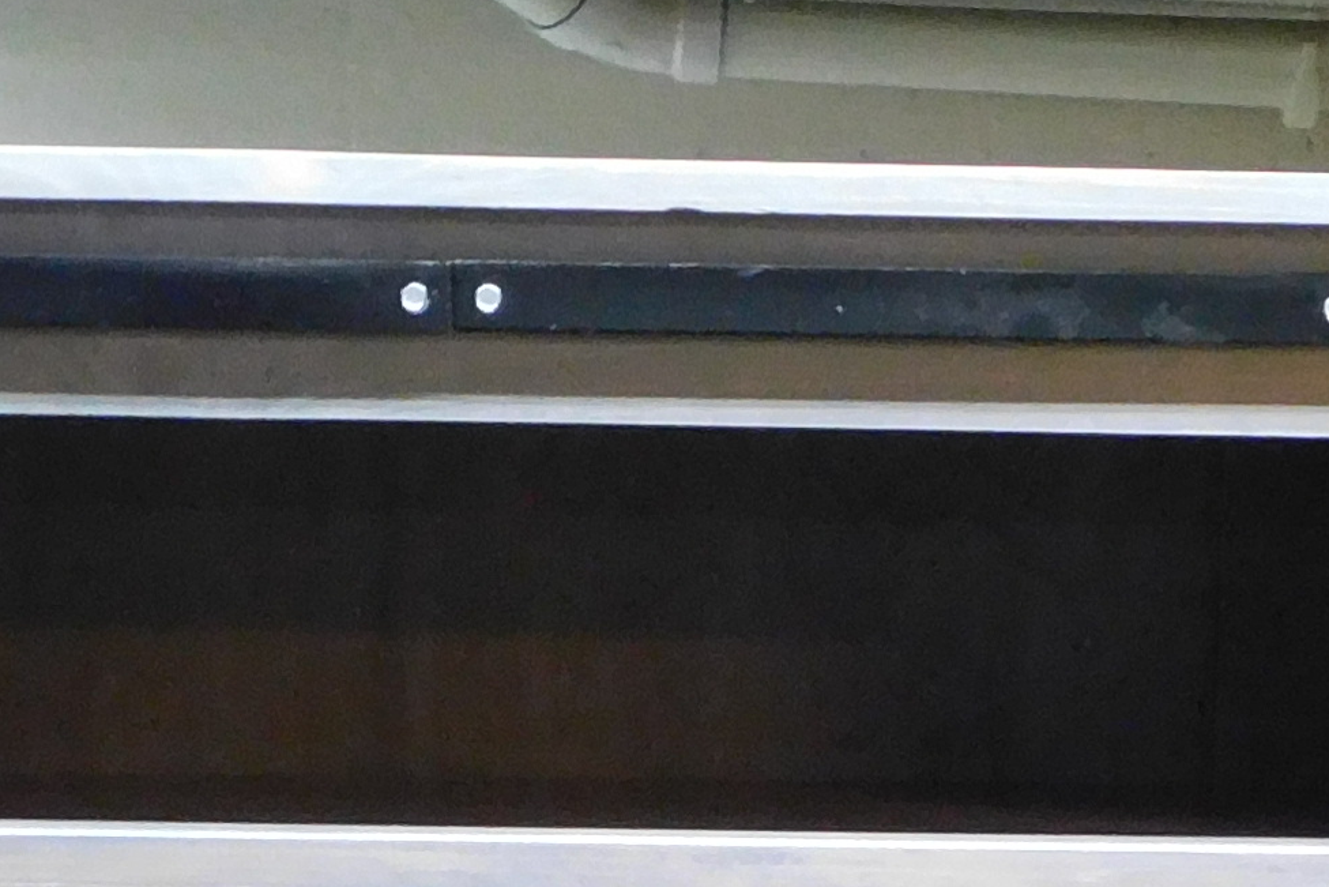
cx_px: 542
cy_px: 1161
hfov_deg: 9.3
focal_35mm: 221
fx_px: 8159
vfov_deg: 6.2
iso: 400
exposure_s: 1/10
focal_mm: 8
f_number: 3.7
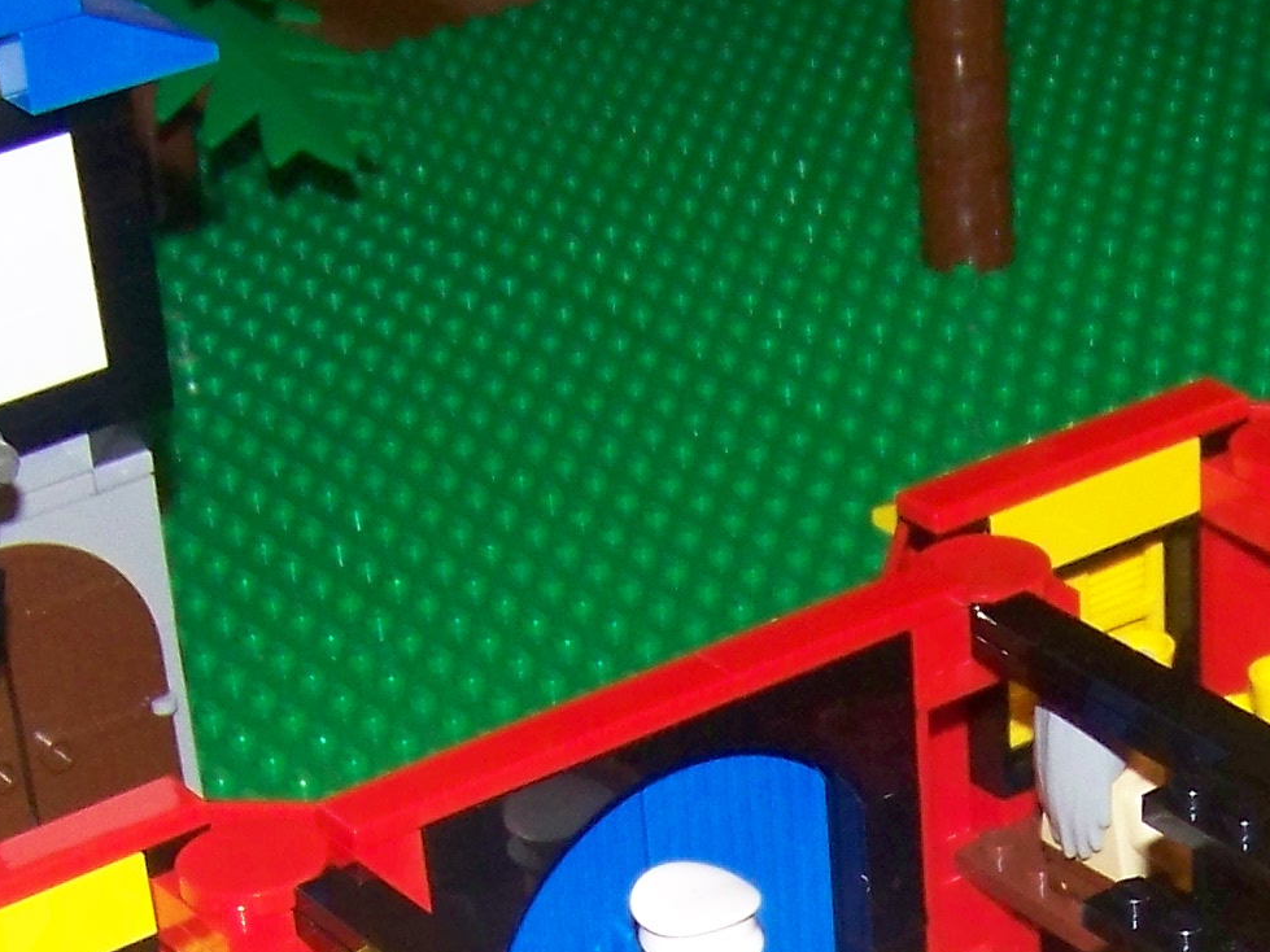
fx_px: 4145
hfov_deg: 17.2
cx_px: 1135
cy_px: 1335
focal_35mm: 113
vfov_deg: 12.6
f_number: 2.8
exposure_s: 1/30
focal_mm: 5.85
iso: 200
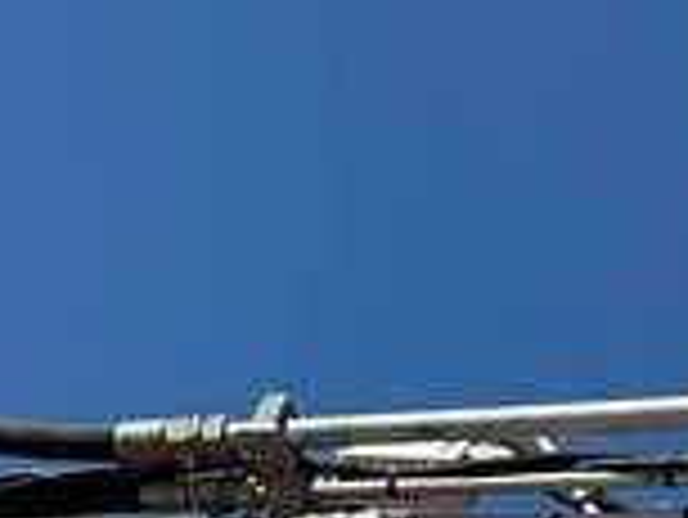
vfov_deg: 12.8
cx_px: 773
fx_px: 2029
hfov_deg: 18.5
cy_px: 1009
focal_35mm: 102
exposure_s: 1/3584
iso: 80
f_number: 1.78
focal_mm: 6.76
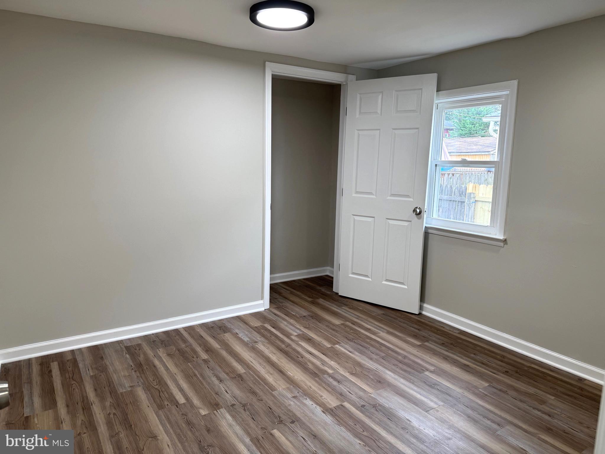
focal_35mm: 24
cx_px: 302
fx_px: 419
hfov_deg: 71.6
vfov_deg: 56.8
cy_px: 227
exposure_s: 1/120
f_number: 1.78
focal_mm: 6.76
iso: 100
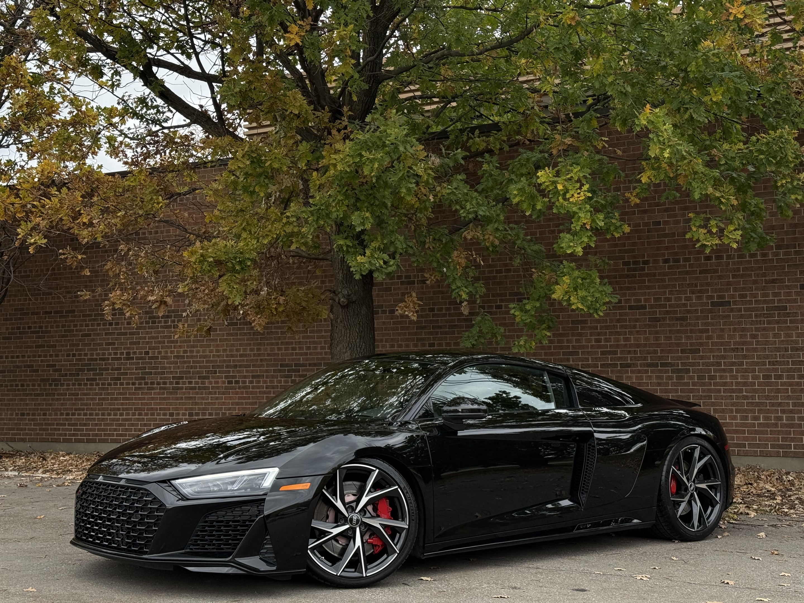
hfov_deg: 39.7
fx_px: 1115
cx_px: 402
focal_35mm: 48
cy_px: 302
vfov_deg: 30.3
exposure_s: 1/1085
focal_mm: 6.76
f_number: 1.78
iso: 100
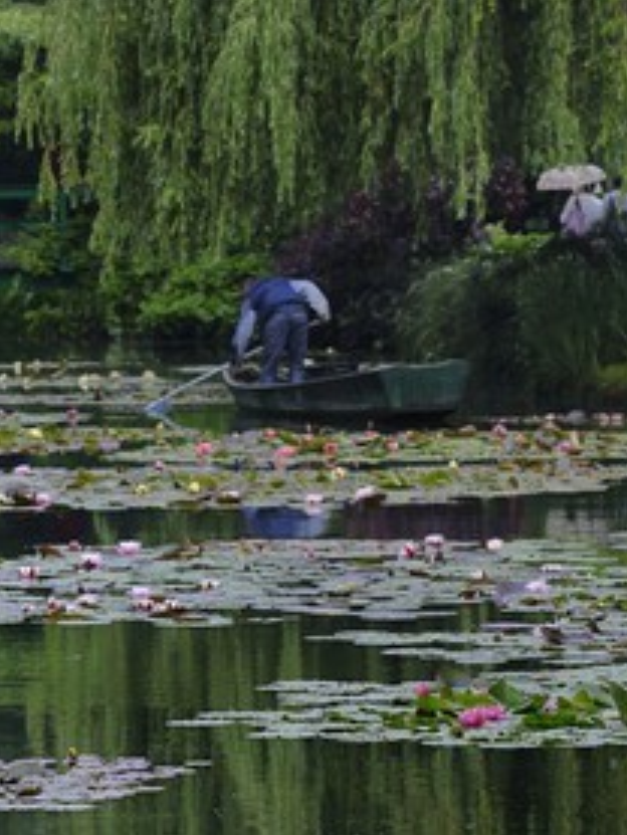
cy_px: 419
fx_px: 6154
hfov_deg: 5.8
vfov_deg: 7.8
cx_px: 314
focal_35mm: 255
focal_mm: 175
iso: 800
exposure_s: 1/160
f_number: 8
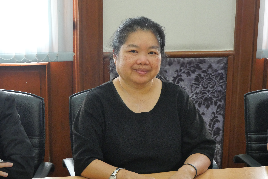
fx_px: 514
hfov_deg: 29.2
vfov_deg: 19.8
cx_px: 133
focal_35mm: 69
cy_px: 89
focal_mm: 33
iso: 3200
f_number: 5.1
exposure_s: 1/125
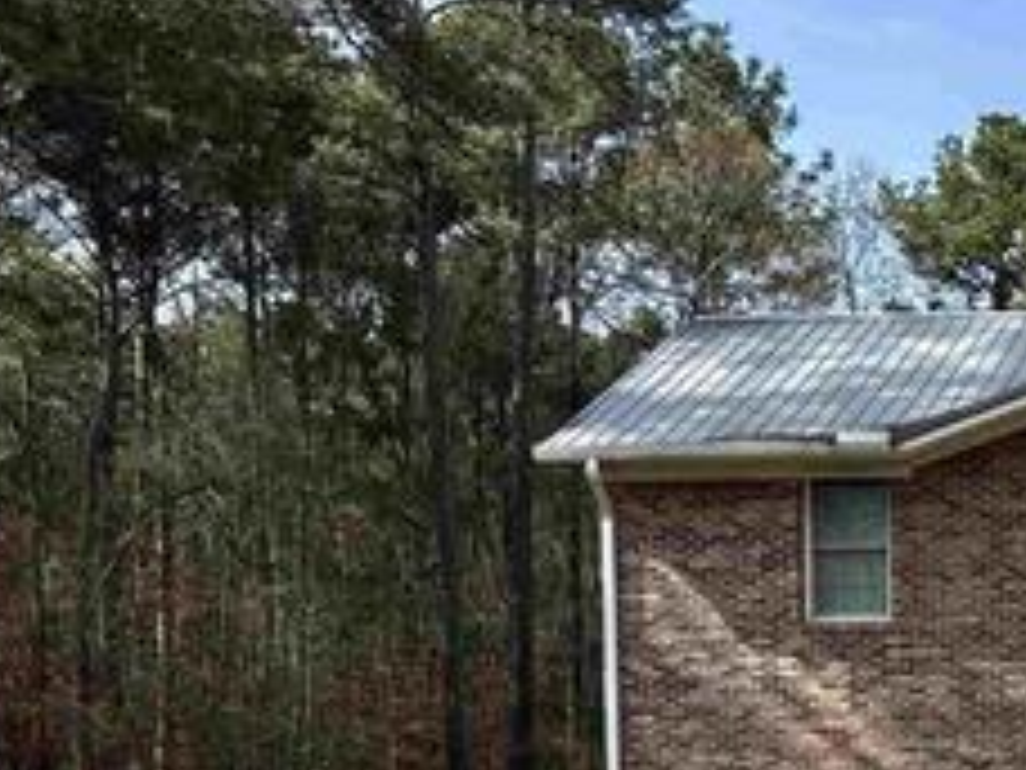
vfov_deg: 19.3
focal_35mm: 73
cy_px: 851
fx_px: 2164
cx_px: 1300
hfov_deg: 23.8
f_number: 1.6
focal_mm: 5.96
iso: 50
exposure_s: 1/1783
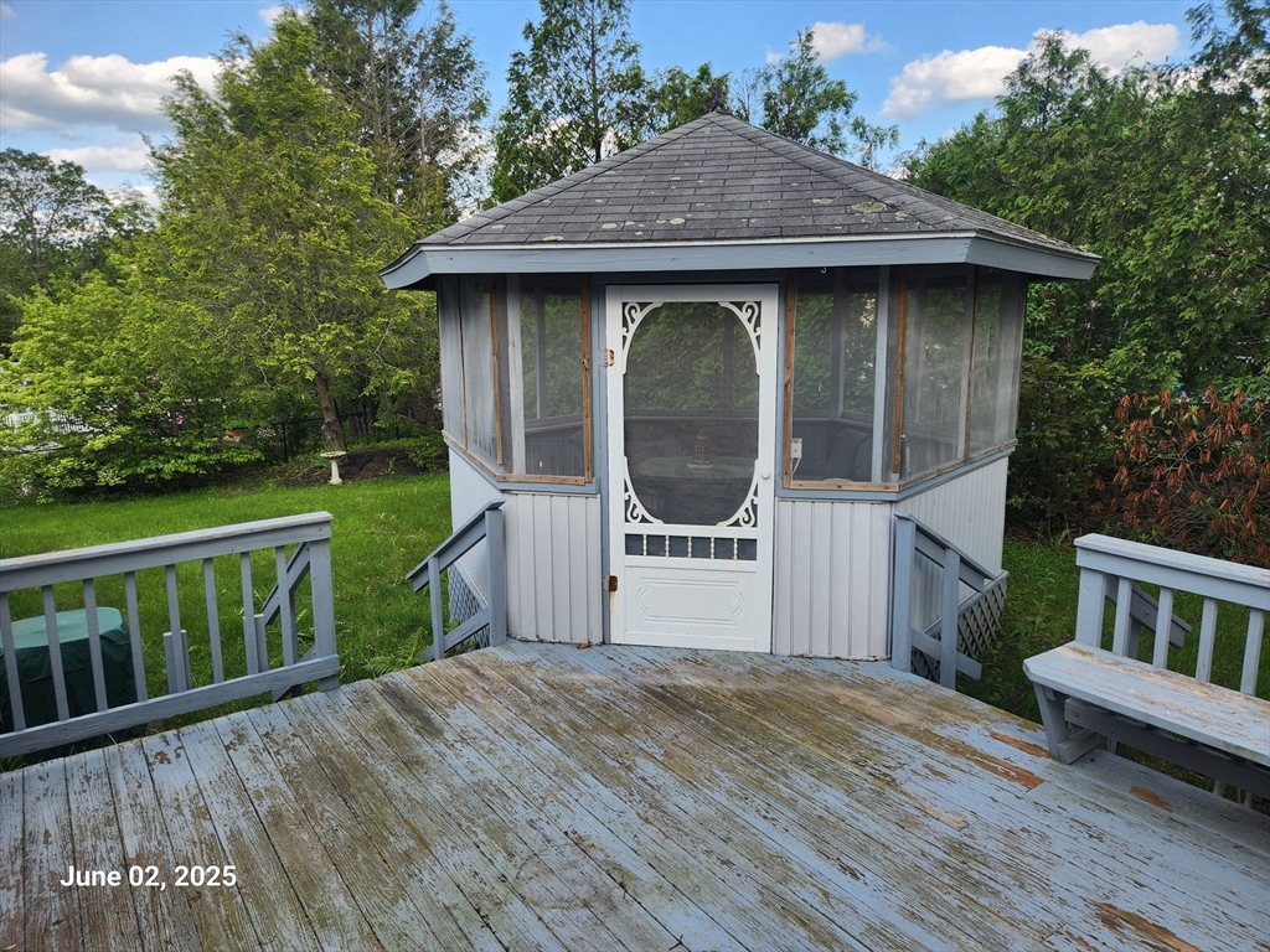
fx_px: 844
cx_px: 635
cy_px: 476
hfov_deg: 73.9
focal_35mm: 23
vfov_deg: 58.9
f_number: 1.8
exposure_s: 1/603
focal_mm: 5.4
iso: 20
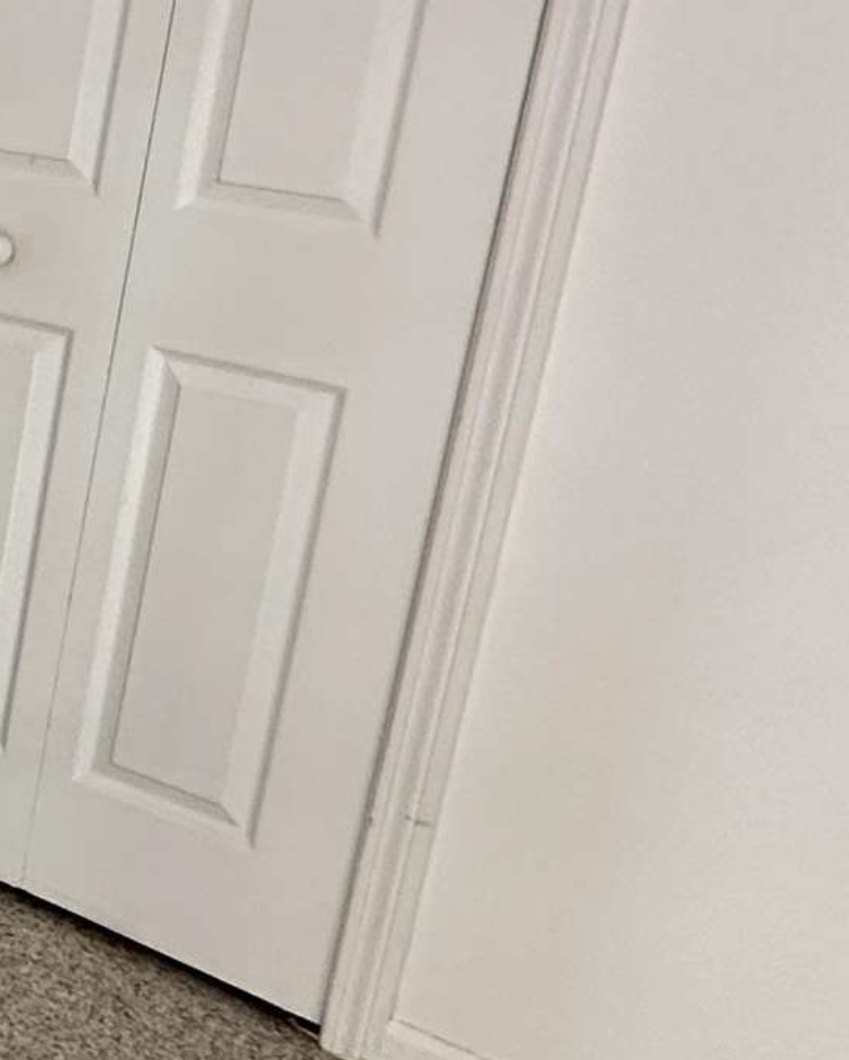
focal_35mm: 62
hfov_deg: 16.2
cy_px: 301
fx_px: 1946
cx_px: -1018
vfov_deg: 30.1
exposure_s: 1/60
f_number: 2.2
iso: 160
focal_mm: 2.22
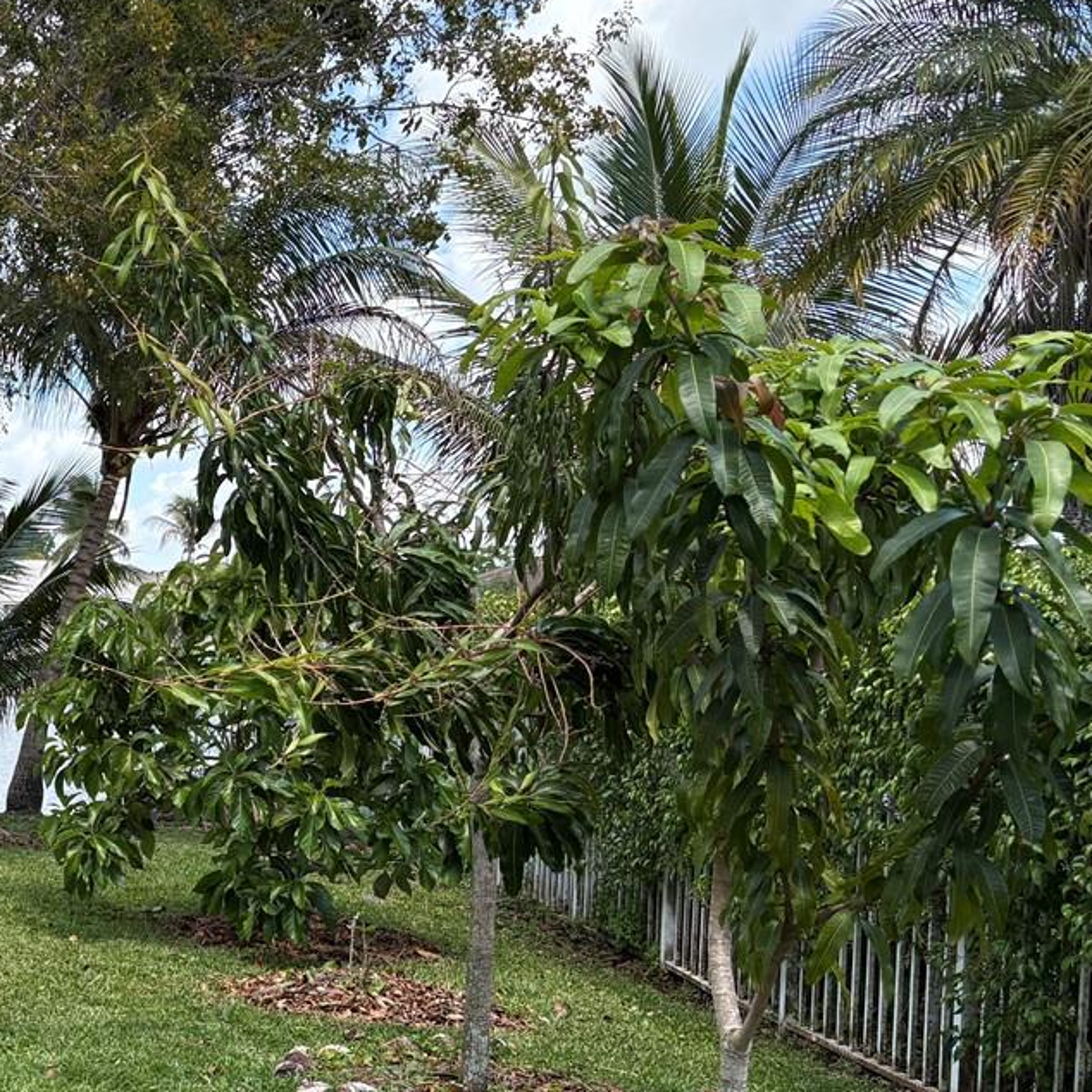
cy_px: 734
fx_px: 2070
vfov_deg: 29.3
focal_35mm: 58
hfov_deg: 26.2
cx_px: -233
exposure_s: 1/1393
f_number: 1.6
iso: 64
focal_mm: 5.96
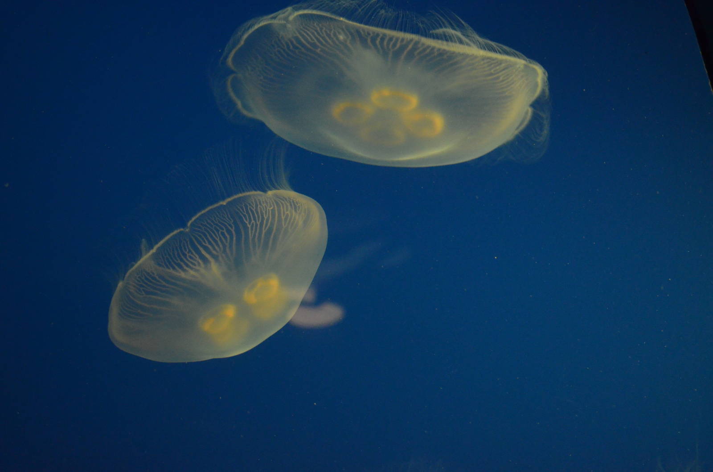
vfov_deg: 23.7
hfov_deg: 35.1
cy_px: 236
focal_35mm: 57
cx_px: 356
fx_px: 1127
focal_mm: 38
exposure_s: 1/30
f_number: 5
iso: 2800
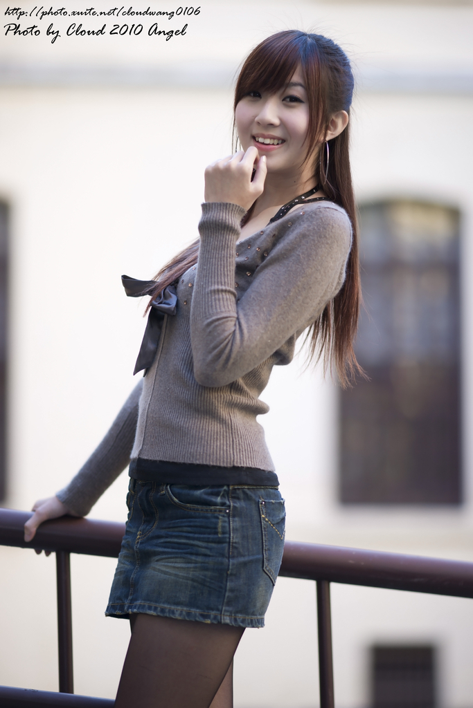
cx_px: 236
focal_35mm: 135
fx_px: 2660
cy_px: 354
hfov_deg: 10.2
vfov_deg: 15.2
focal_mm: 135
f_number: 1.8
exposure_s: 1/125
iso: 100
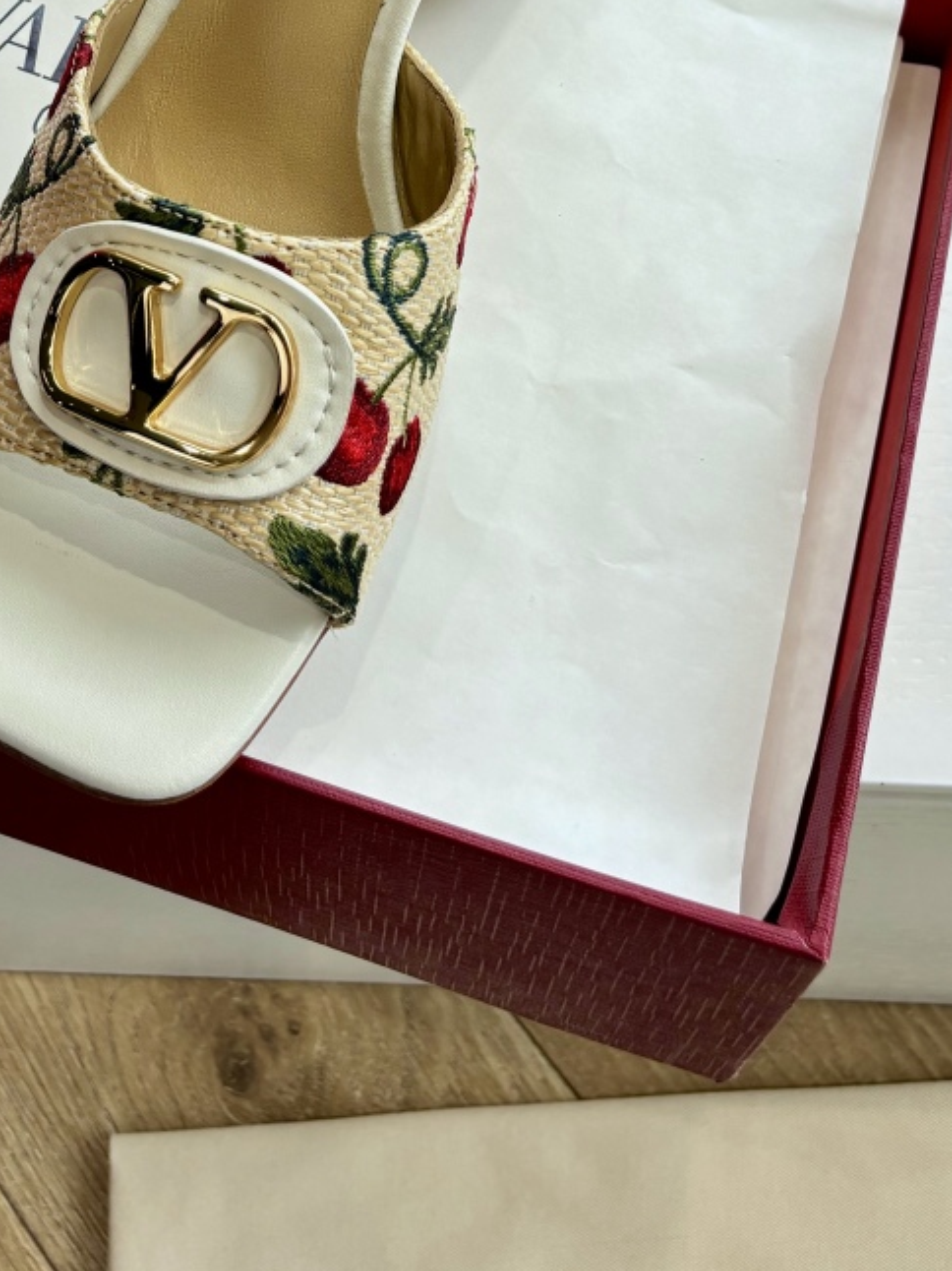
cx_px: 454
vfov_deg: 29.8
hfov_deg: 25.2
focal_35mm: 58
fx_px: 2128
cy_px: -142
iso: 50
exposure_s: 1/716
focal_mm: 5.96
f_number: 1.6
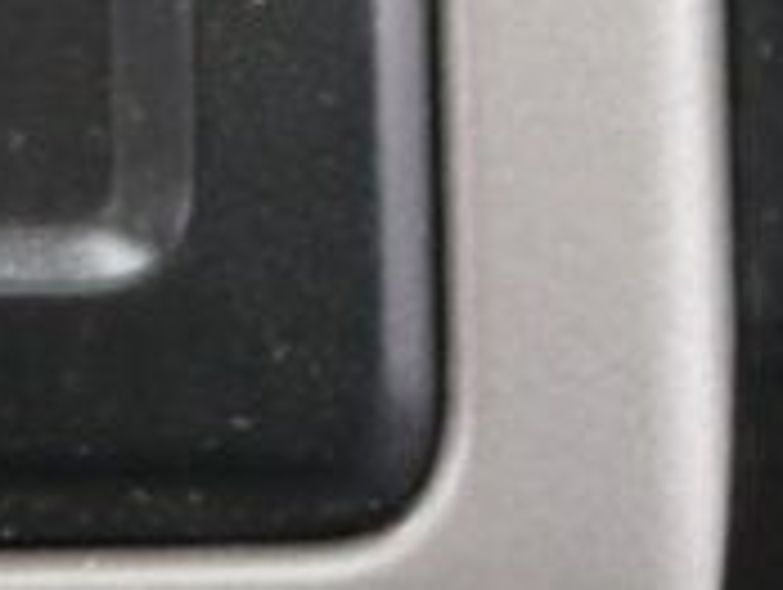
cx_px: -387
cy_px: -297
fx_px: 4530
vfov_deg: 7.3
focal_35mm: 200
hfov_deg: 9.6
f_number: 4
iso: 2000
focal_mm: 17
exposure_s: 1/60
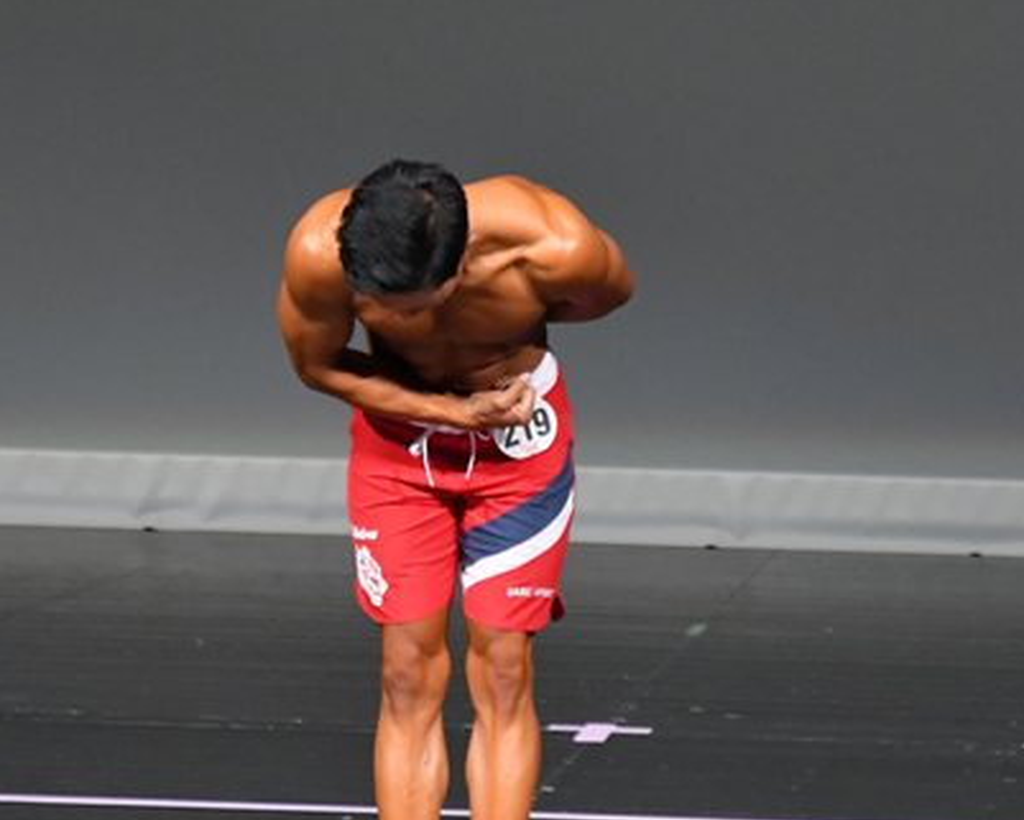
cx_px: 555
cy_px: 480
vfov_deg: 2.3
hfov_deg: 2.8
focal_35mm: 680
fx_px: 20613
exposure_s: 1/400
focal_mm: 250
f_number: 5.6
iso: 5000
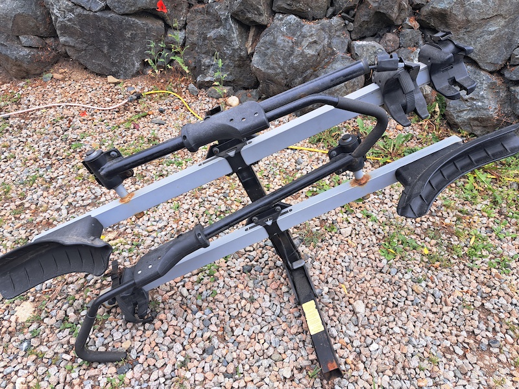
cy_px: 194
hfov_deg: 71.6
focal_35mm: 24
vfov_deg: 56.8
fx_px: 360
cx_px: 260
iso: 50
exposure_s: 1/175
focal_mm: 5.23
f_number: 1.8
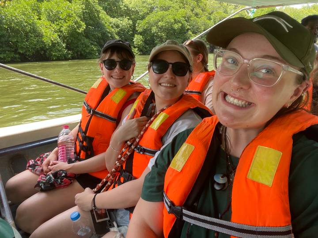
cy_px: 119
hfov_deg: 73.9
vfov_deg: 58.9
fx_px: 211
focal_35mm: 23
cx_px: 159
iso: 40
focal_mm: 2.71
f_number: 2.2
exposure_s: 1/121
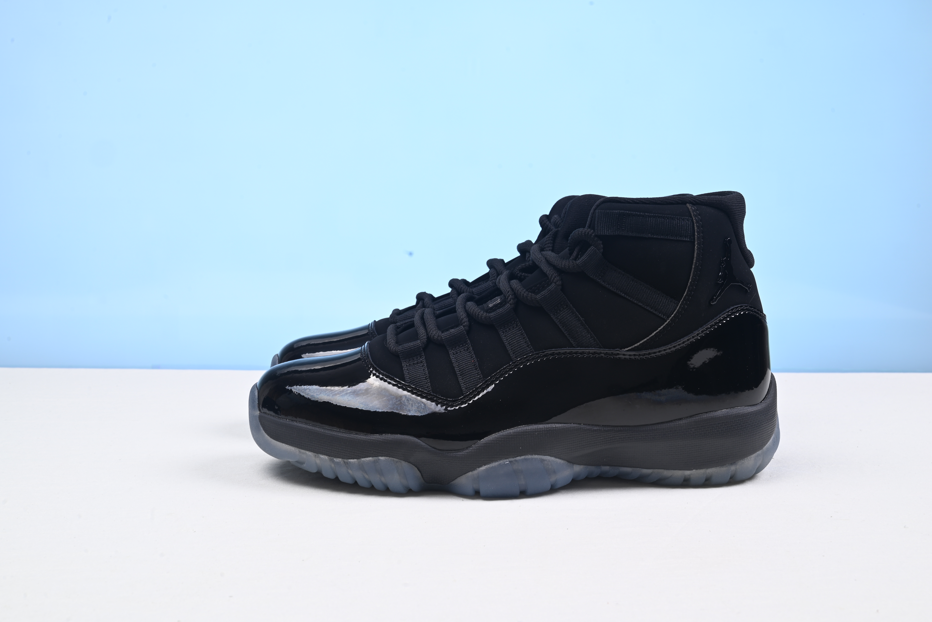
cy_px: 311
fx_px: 1036
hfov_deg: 48.4
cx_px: 466
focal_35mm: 40
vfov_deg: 33.4
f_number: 16
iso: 100
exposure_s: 1/2
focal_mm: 40
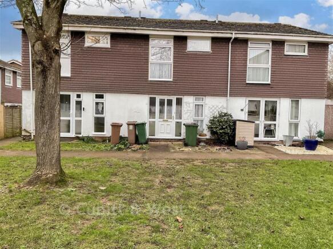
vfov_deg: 48.2
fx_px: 279
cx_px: 166
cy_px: 124
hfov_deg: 61.7
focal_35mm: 29
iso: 125
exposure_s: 1/60
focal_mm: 3
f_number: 1.8
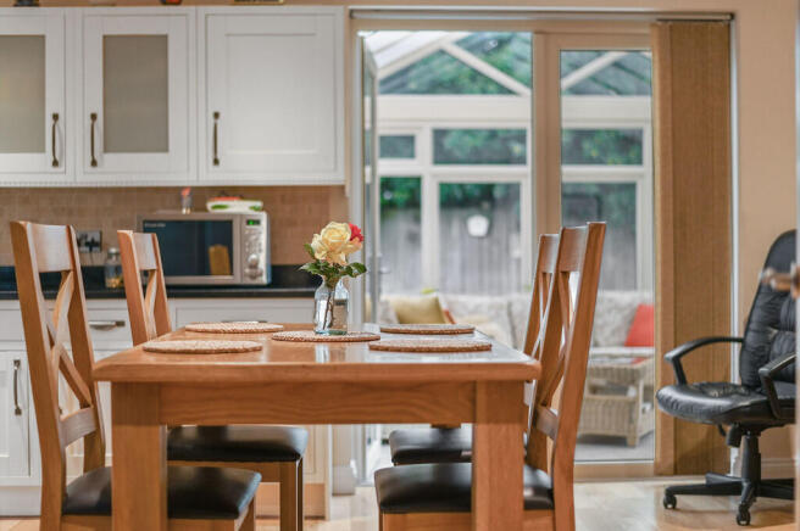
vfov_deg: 26.9
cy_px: 266
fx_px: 1110
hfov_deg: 39.6
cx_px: 400
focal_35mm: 50
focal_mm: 50
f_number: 1.8
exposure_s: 1/30
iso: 400
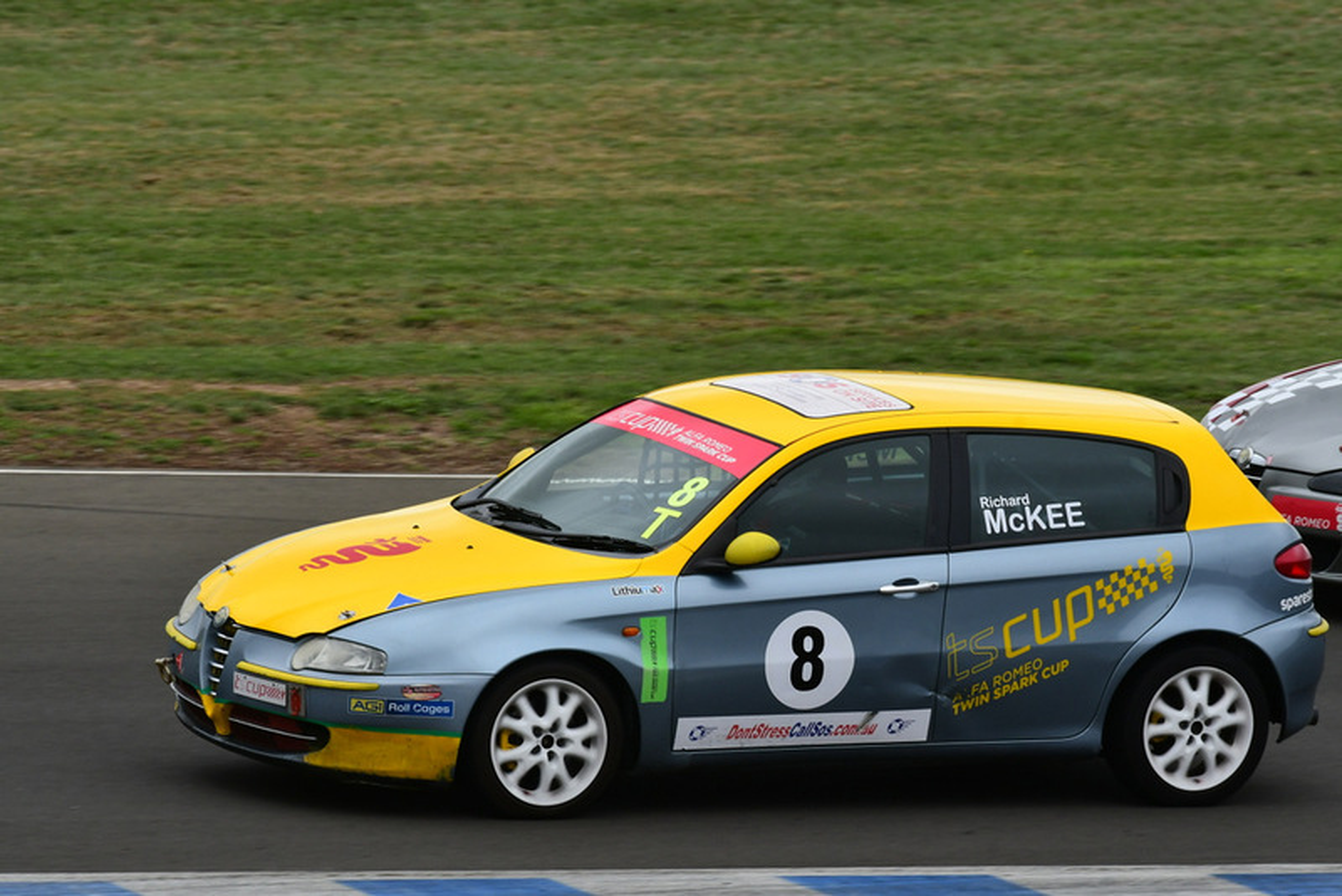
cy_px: 448
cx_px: 671
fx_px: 21814
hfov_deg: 3.5
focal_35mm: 585
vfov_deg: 2.4
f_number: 11
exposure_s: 1/640
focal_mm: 390
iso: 640
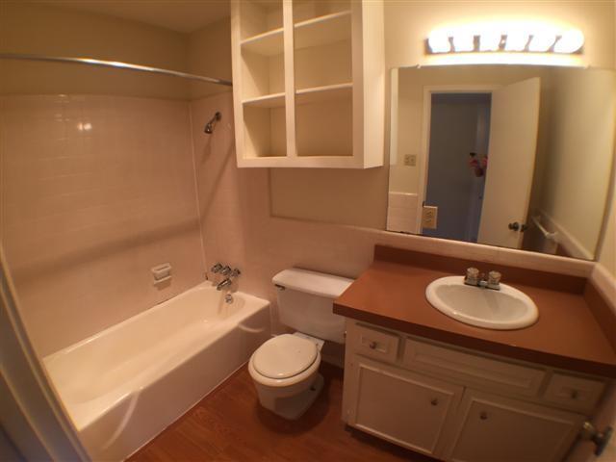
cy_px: 231
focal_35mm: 29
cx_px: 308
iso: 32
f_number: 2.2
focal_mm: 4.15
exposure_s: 1/40
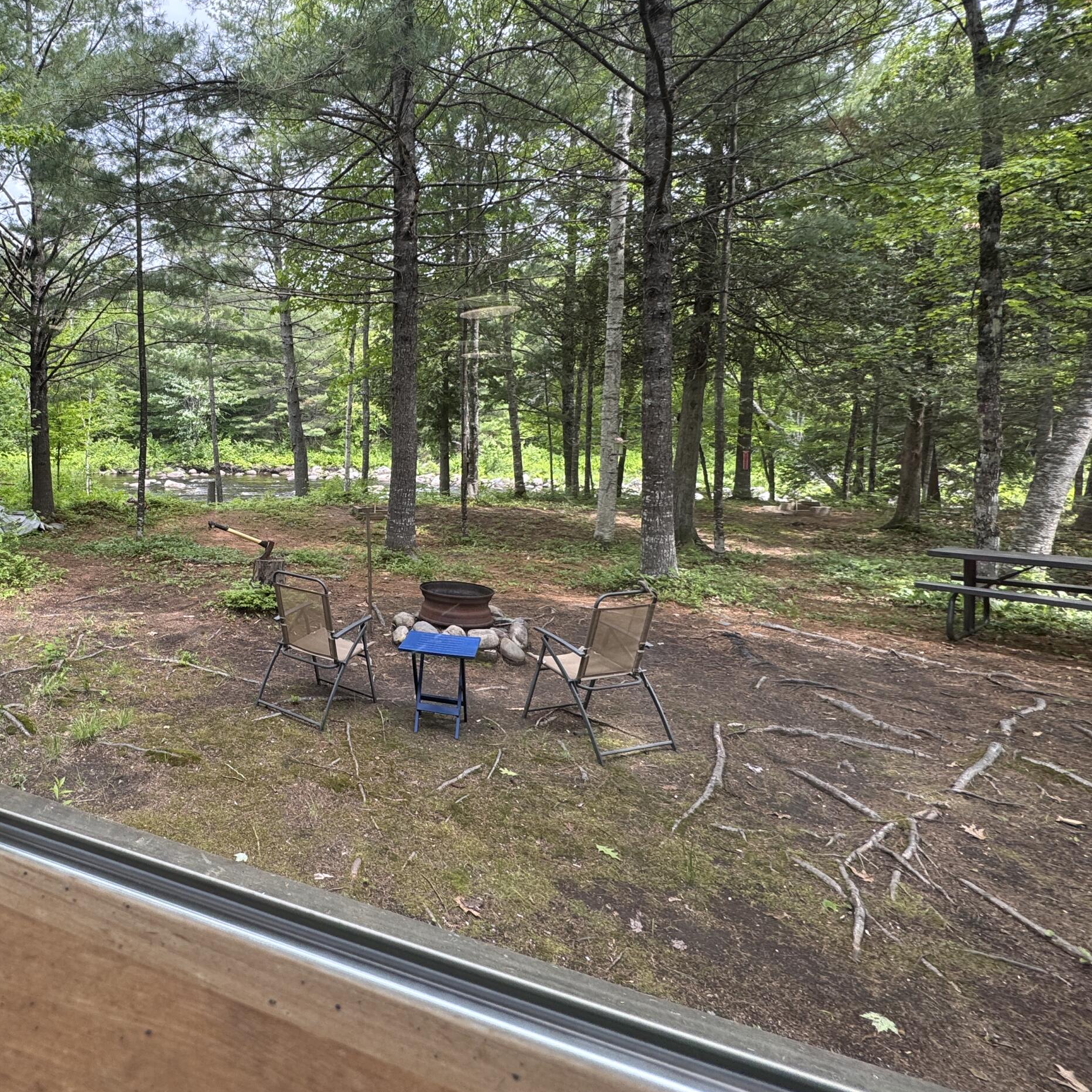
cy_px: 450
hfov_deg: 68.7
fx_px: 714
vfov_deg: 74.2
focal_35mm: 20
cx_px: 241
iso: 40
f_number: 2.2
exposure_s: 1/240
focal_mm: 2.22
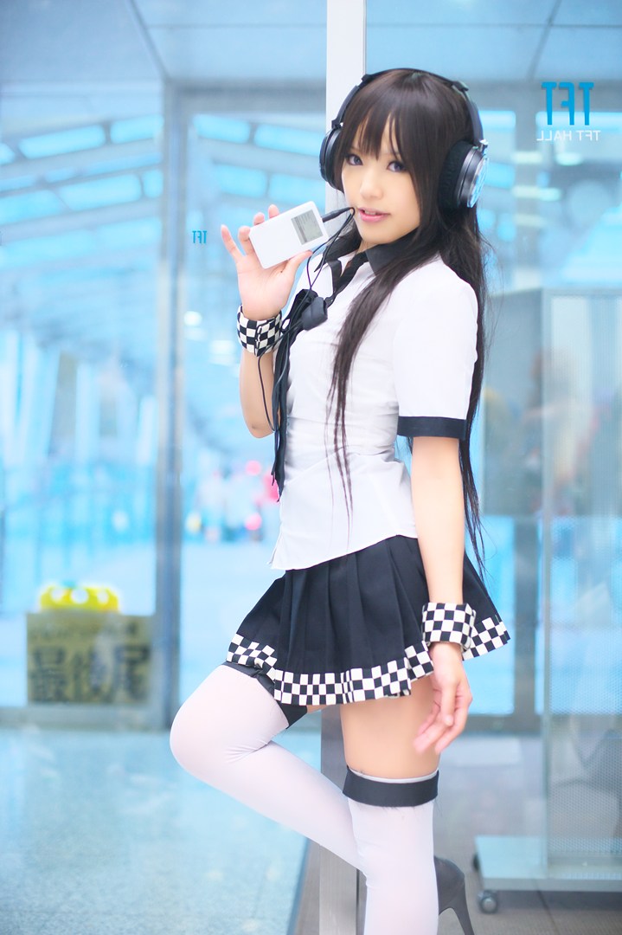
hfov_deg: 27.0
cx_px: 311
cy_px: 468
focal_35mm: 50
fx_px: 1297
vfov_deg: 39.6
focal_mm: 50
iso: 800
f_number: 2
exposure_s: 1/160
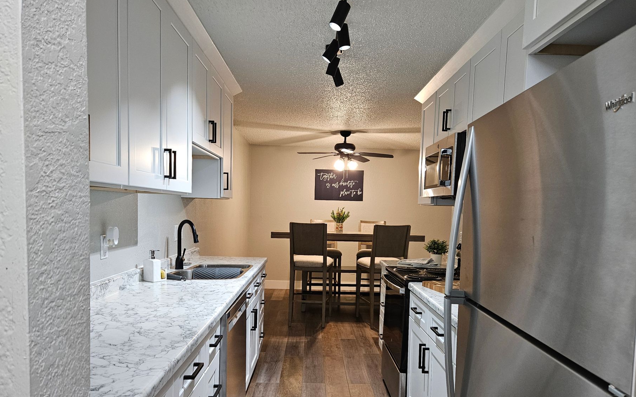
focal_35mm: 26
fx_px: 451
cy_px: 234
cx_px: 326
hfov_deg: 70.4
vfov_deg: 47.4
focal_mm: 5.4
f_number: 1.8
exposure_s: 1/120
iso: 320
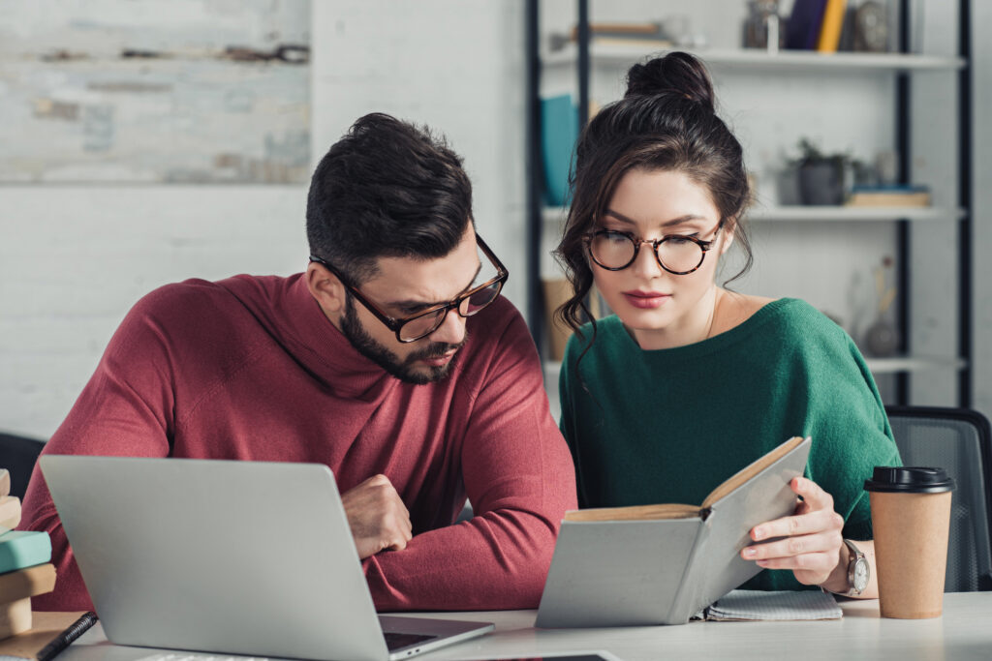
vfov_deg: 16.1
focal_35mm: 85
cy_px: 330
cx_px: 496
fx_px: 2342
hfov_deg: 23.9
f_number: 4
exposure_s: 1/200
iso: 125
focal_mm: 85
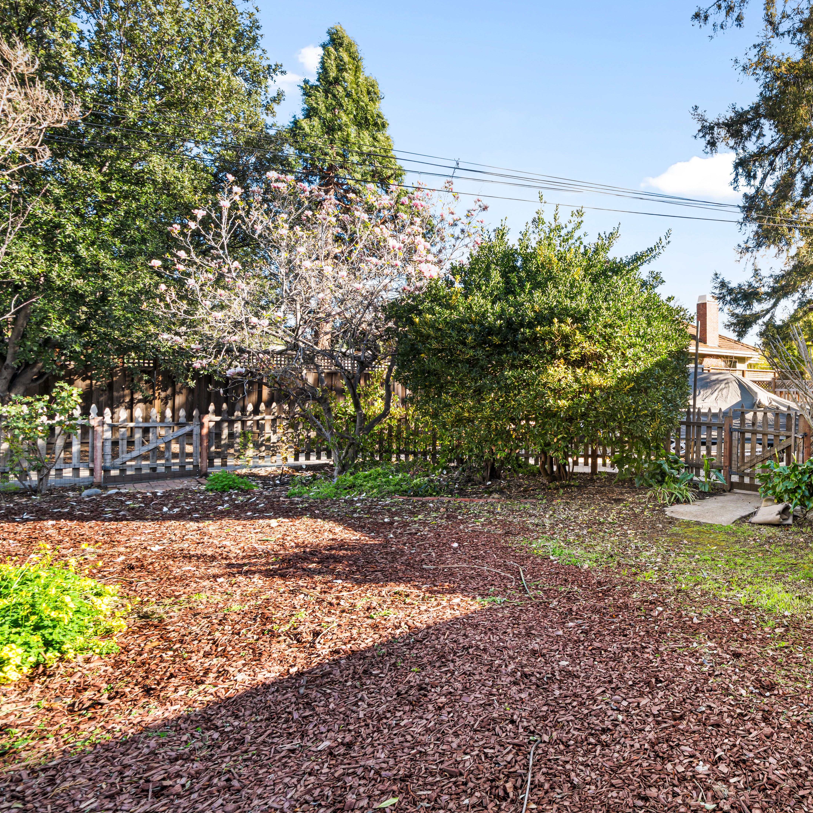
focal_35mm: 22
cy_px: 383
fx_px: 585
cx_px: 648
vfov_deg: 69.6
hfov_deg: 63.7
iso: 100
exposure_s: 1/15
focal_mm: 12
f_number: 8
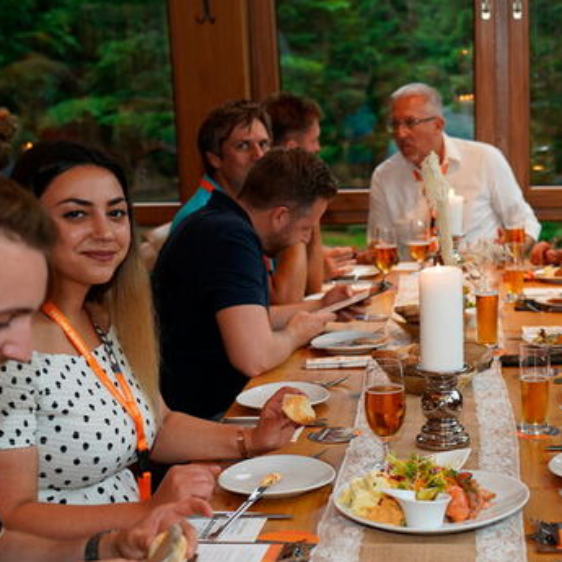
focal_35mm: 67
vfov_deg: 25.6
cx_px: 502
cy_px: 368
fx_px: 1231
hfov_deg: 25.0
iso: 200
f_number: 2.8
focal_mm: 34
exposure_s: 1/60
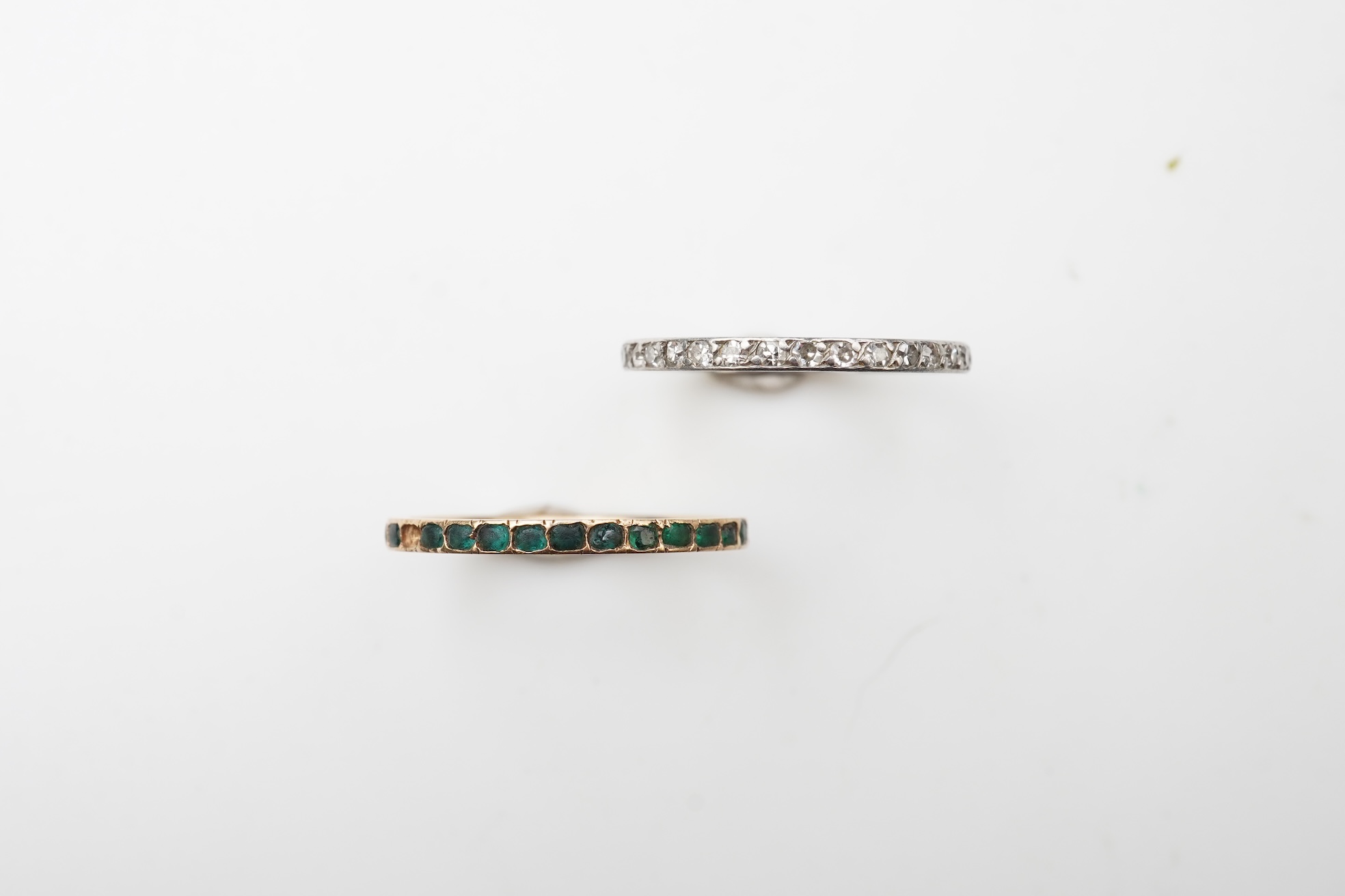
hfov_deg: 43.6
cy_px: 448
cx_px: 672
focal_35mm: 45
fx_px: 1681
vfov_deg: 29.9
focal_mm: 30
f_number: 16
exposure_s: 1/125
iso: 800
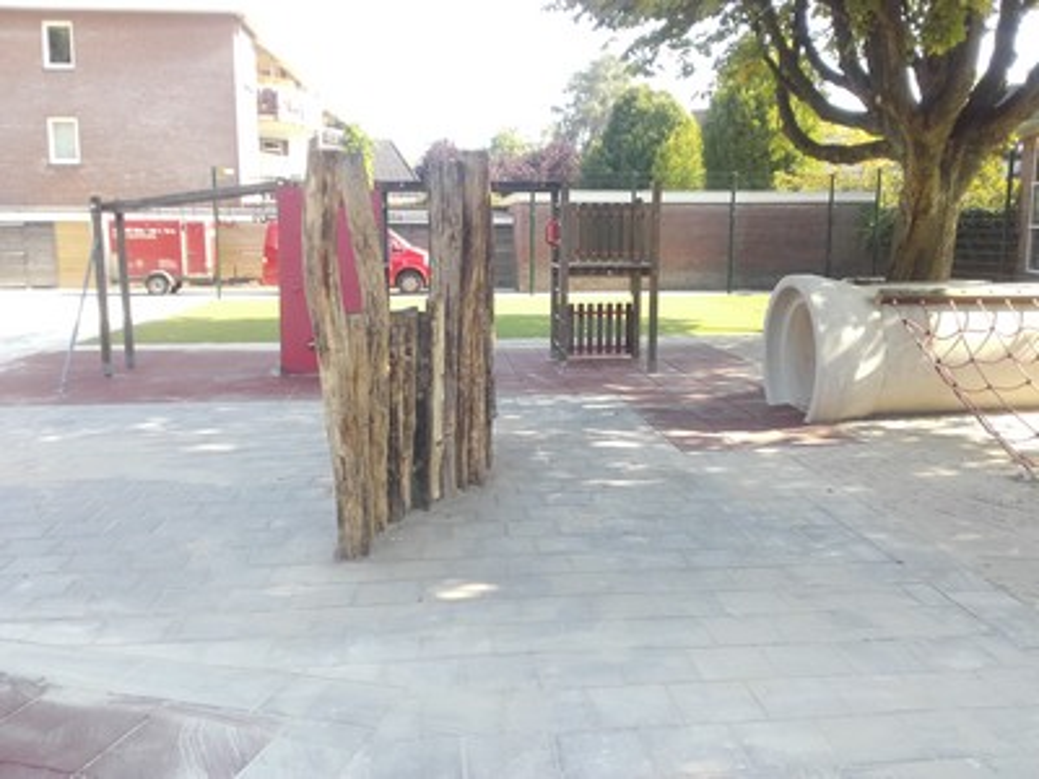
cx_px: 520
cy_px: 390
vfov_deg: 45.4
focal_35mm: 31
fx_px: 930
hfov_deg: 58.4
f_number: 2.2
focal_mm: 3.31
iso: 50
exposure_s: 1/154
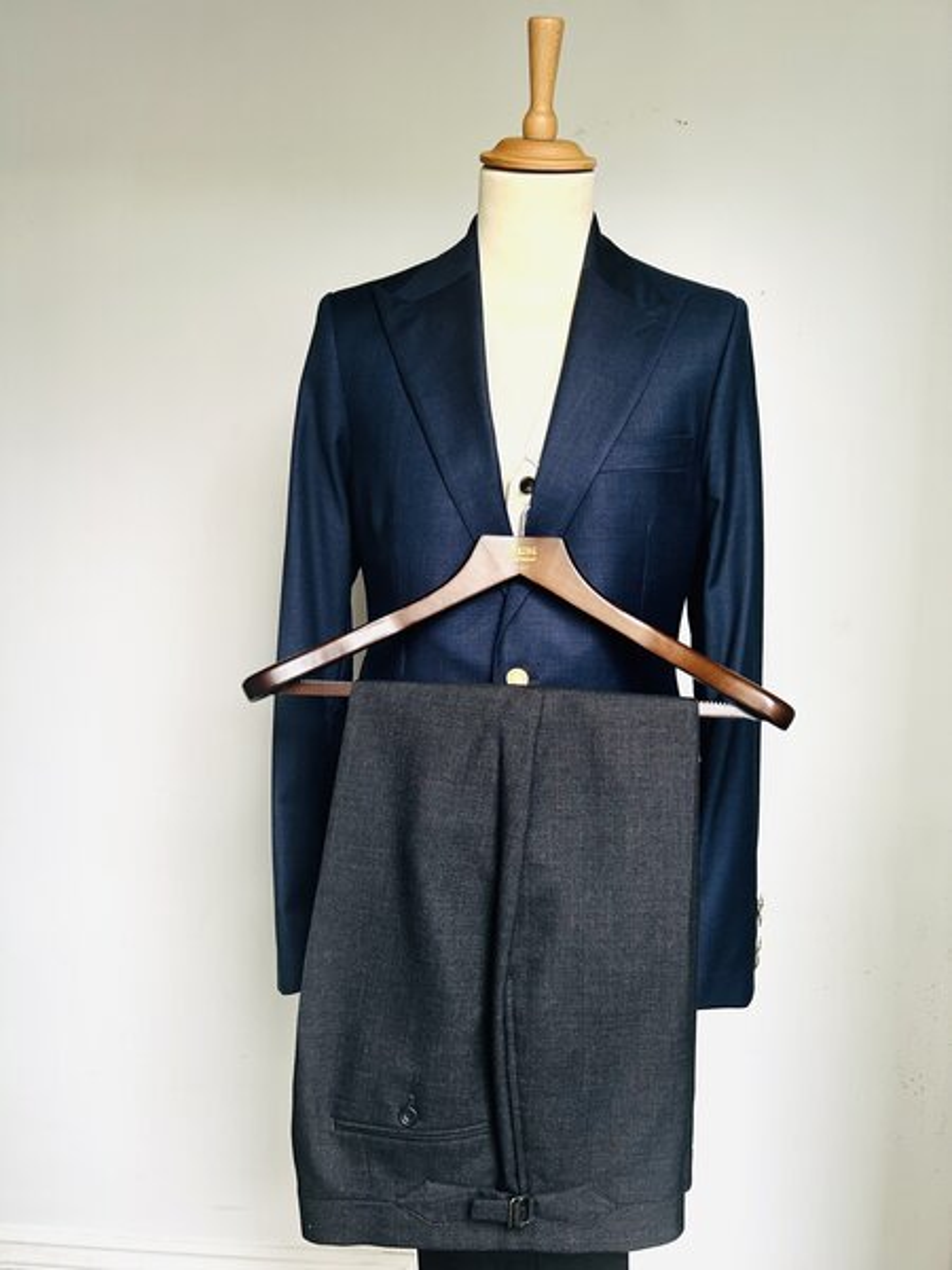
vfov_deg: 67.3
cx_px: 476
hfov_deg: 53.1
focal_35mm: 26
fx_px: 953
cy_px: 635
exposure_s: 1/121
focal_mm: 5.7
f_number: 1.5
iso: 125
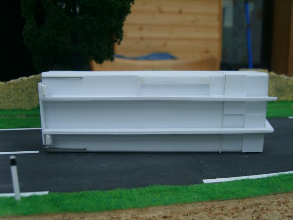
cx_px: 146
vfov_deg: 40.7
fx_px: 296
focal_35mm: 35
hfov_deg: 52.6
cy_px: 110
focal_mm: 7.4
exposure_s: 1/125
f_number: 2.8
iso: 50
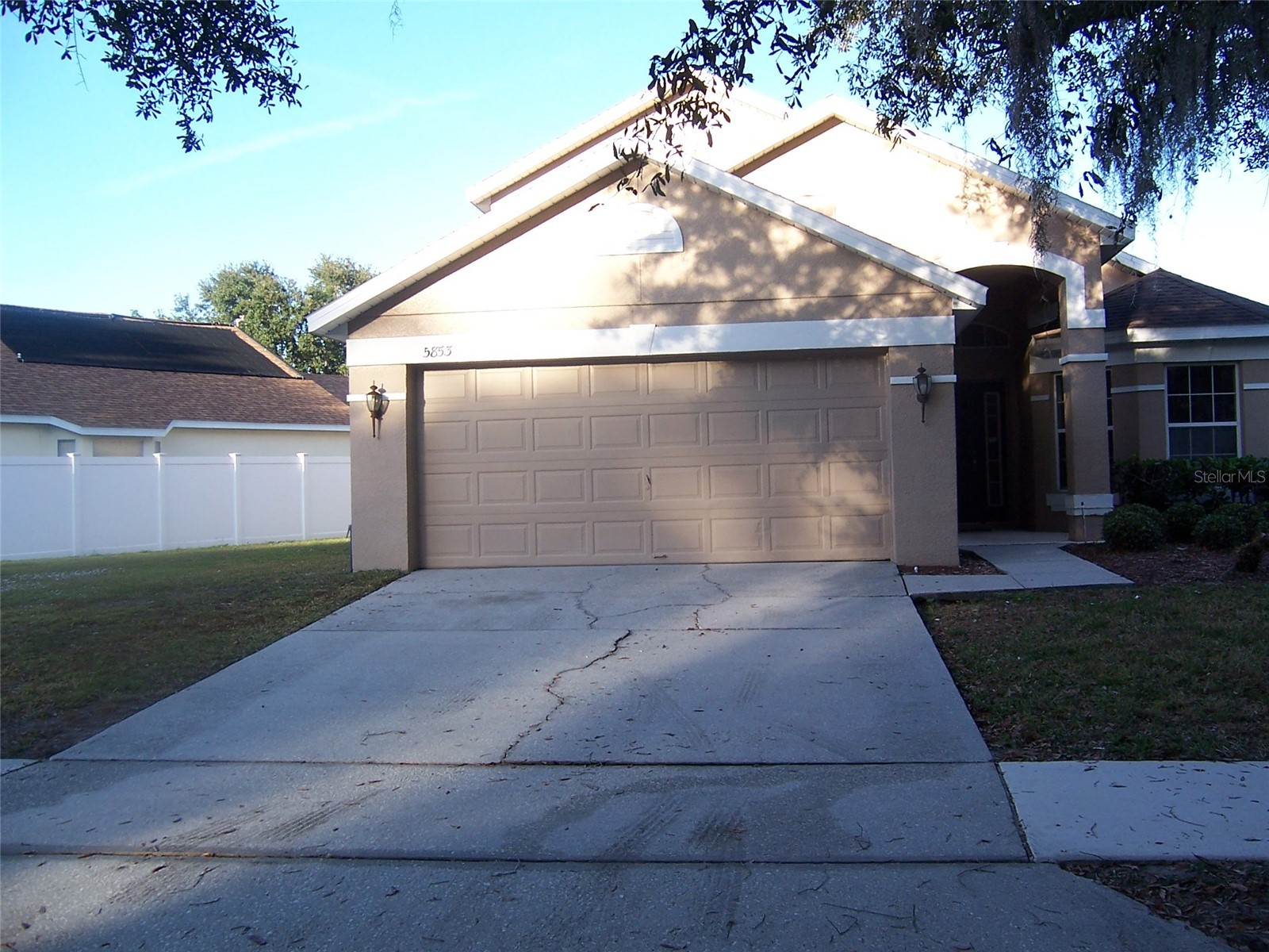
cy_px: 476
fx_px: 1210
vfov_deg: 42.9
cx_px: 634
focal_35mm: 33
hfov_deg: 55.4
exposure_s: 1/180
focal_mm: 5.5
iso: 80
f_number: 3.4
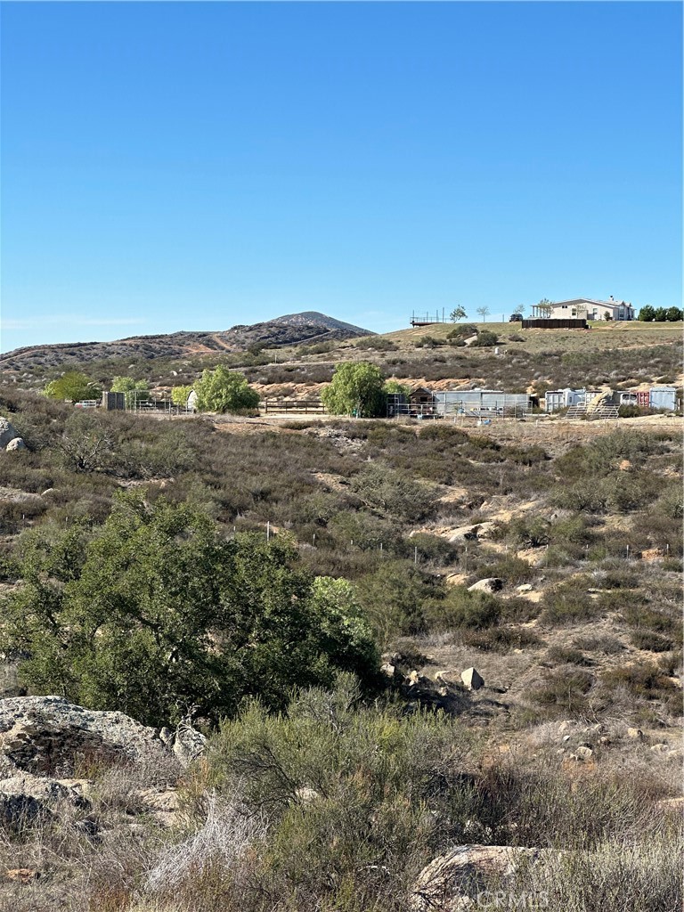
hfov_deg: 19.1
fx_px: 2029
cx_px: 342
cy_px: 456
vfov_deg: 25.3
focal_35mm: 77
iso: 32
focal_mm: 9
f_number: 2.8
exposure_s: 1/595
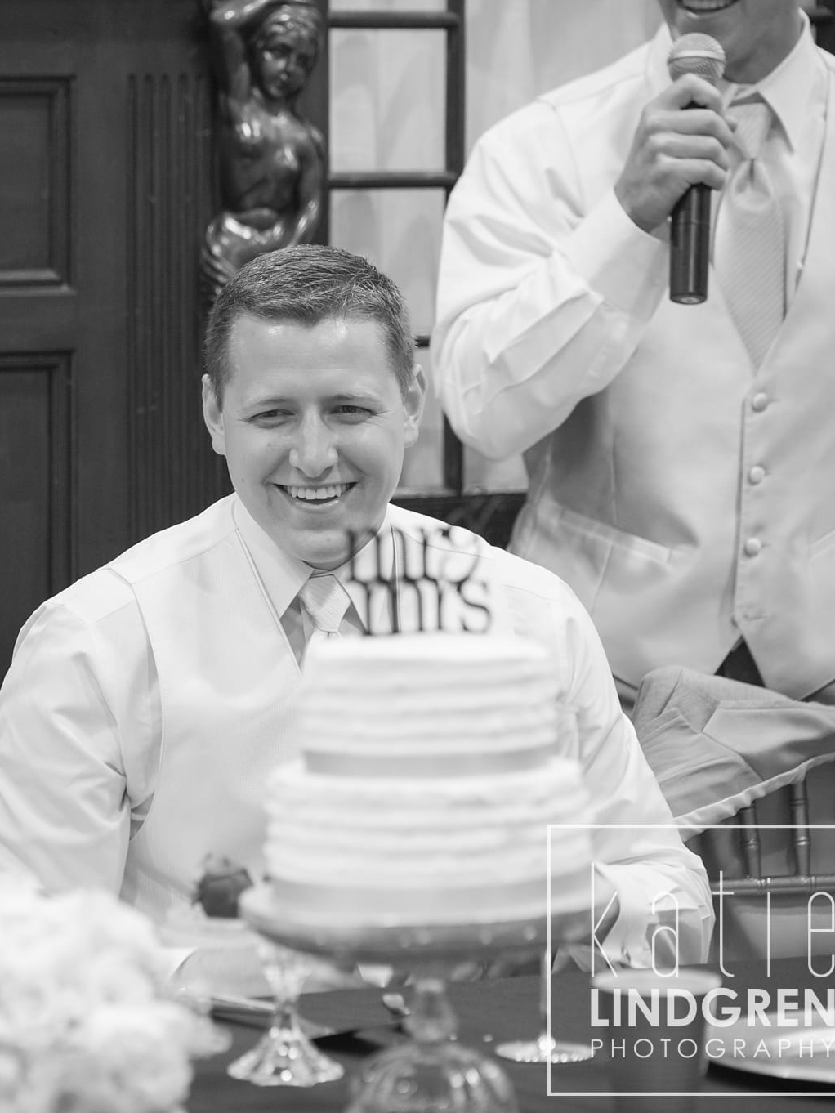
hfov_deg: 7.9
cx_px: 64
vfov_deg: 10.5
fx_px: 6045
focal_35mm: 188
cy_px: 555
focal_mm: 130
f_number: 3.2
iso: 2500
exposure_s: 1/100
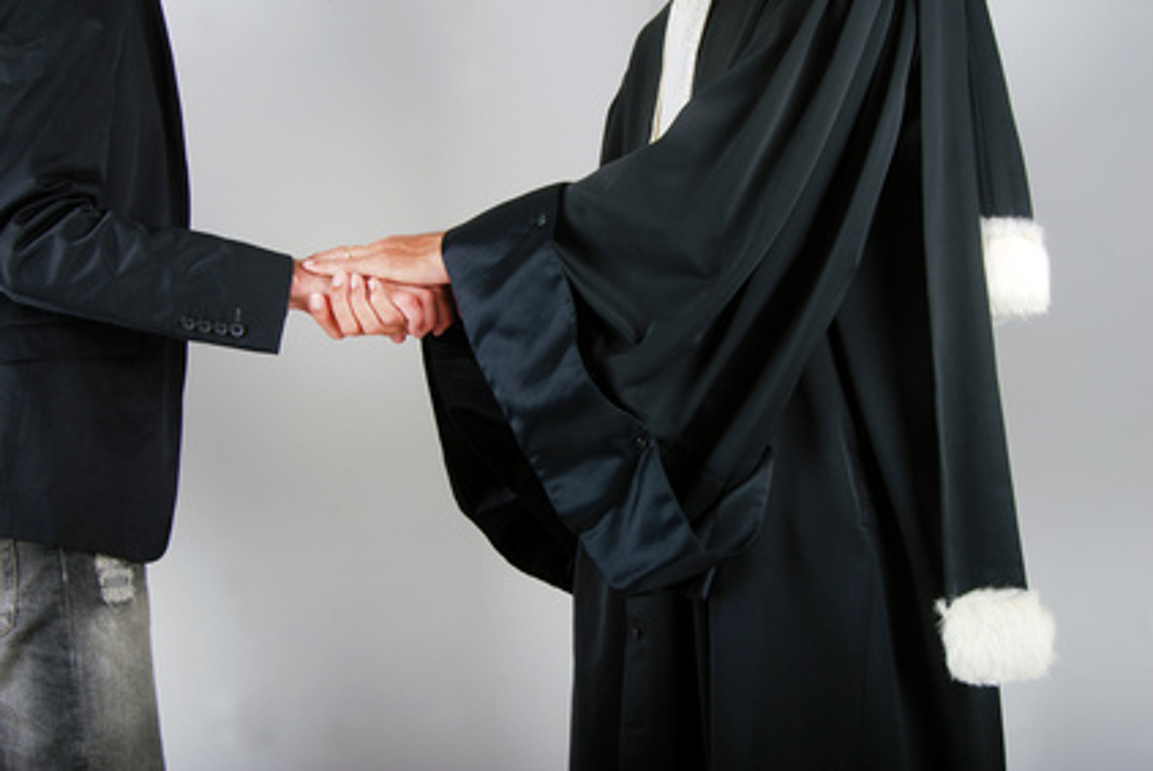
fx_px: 1250
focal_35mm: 39
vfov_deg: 34.3
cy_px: 386
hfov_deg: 49.5
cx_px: 576
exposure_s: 1/160
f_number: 8
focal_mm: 26
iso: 100
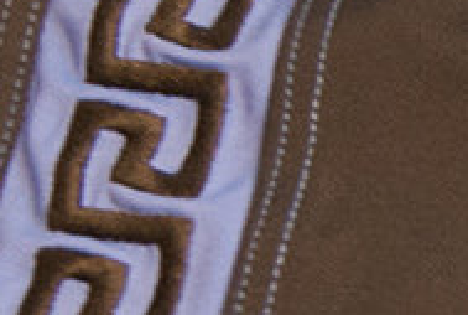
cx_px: 1045
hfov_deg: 8.9
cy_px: 414
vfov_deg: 6.4
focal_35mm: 214
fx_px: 2789
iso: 400
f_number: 3.5
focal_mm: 18
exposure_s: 1/30
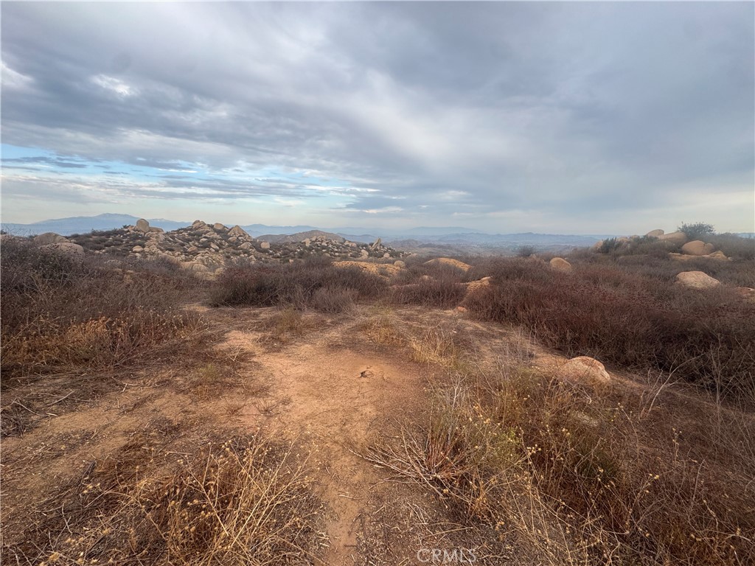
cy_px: 283
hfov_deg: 102.1
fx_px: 305
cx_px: 378
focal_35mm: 14
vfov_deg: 85.7
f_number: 2.2
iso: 40
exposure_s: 1/346
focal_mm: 2.22
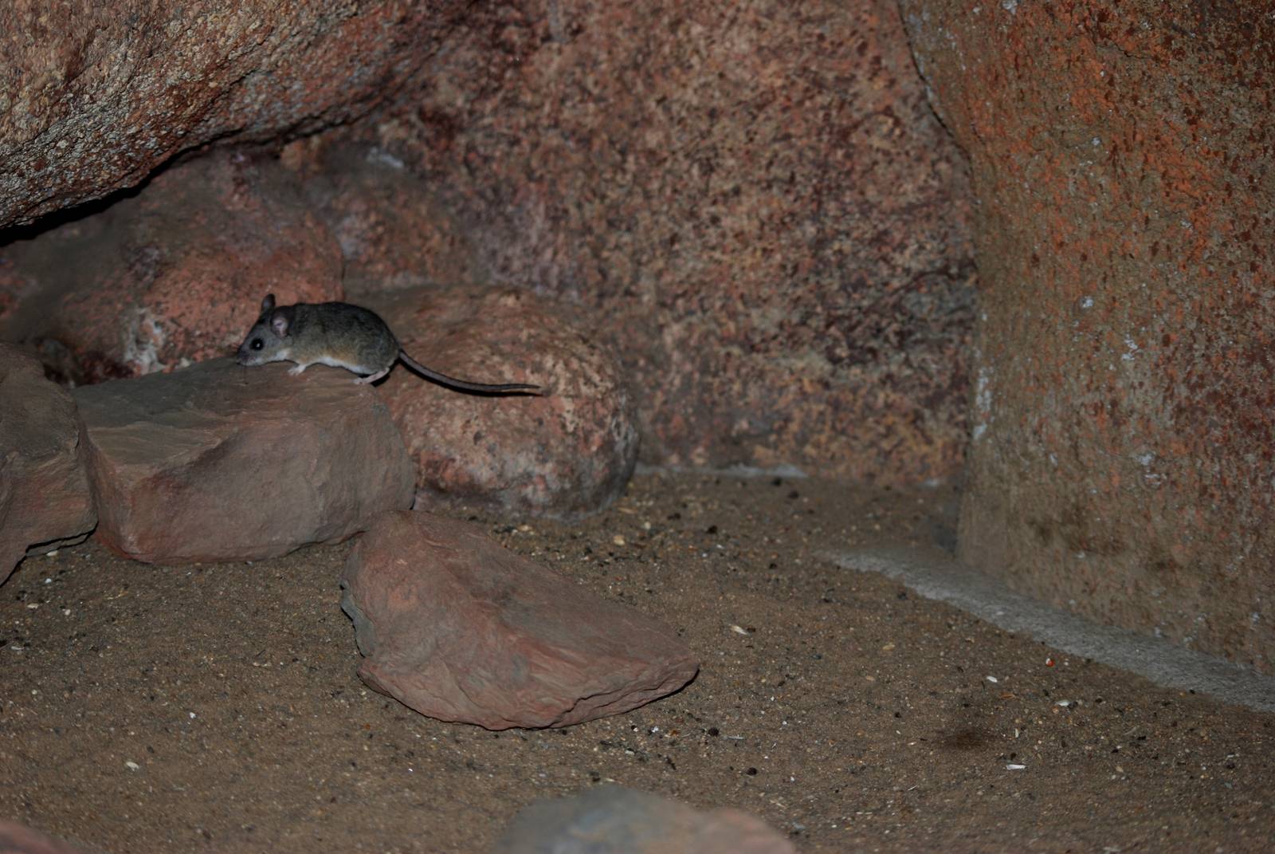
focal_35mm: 105
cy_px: 427
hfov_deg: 19.4
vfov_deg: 13.1
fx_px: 3723
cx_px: 638
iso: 200
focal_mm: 70
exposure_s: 1/60
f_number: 4
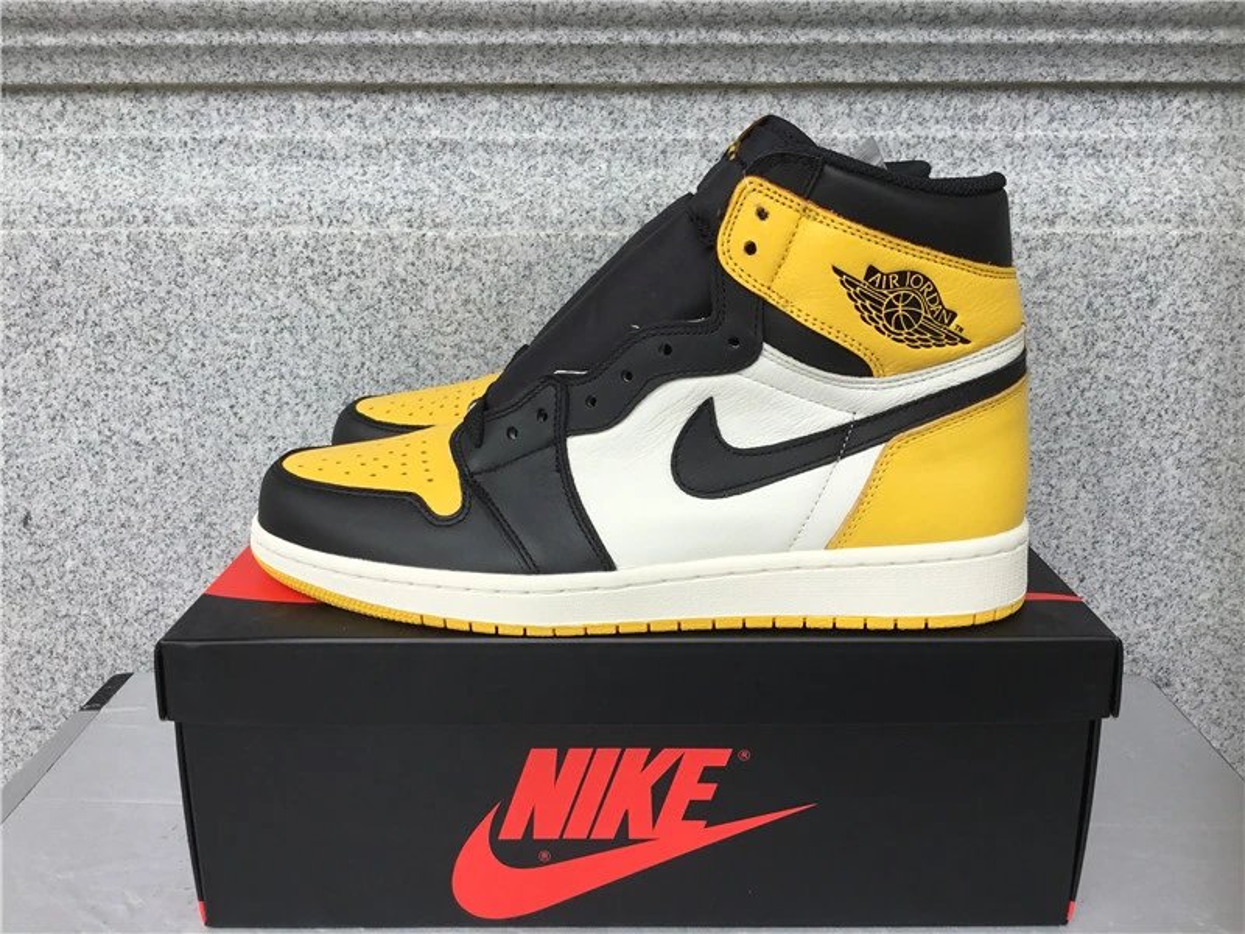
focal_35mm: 31
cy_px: 467
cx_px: 622
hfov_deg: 58.4
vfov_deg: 45.4
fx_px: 1115
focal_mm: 3.3
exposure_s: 1/420
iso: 25
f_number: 2.4
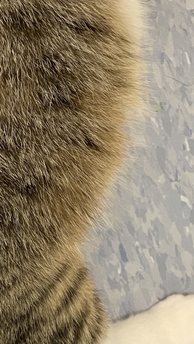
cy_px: -103
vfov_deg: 22.4
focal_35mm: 85
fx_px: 777
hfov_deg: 13.1
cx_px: -137
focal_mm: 4.25
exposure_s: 1/60
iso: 100
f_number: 1.8
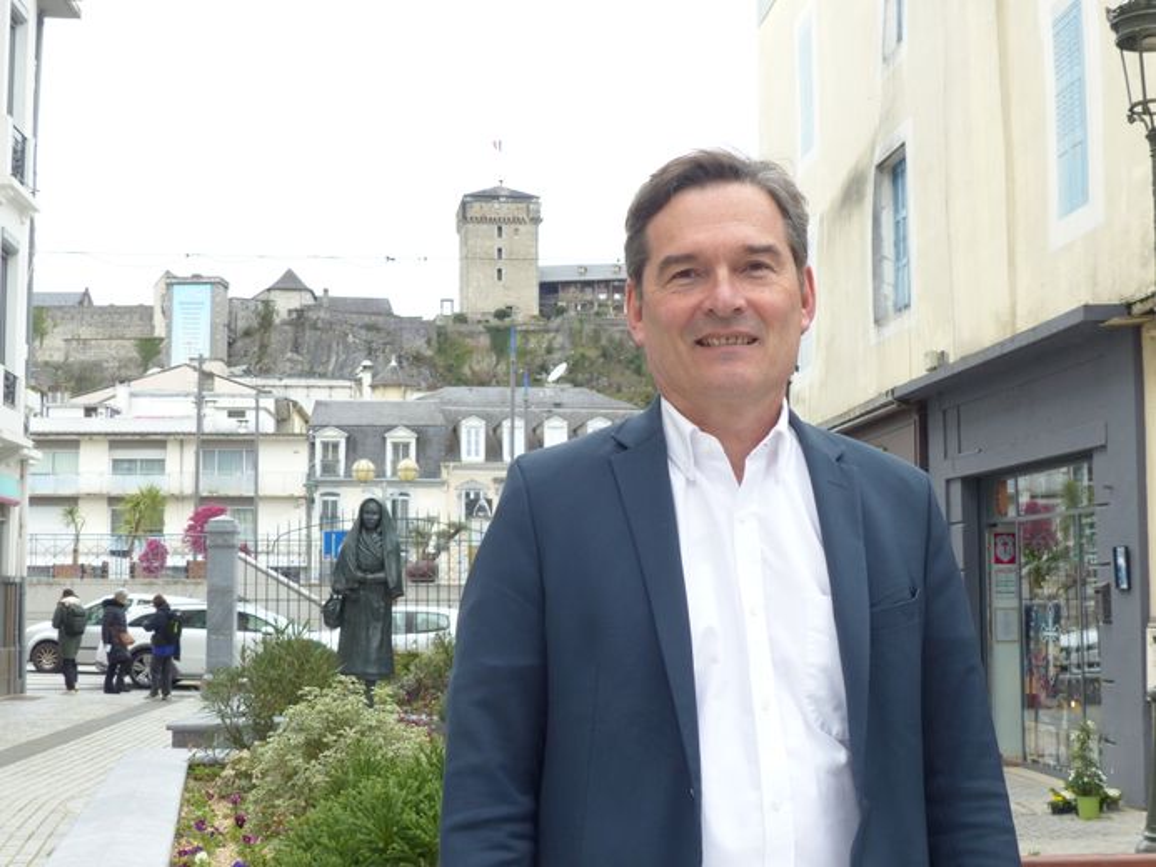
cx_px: 578
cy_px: 434
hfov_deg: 34.9
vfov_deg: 26.6
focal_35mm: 55
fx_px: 1837
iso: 100
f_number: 4
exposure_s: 1/160
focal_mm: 9.4
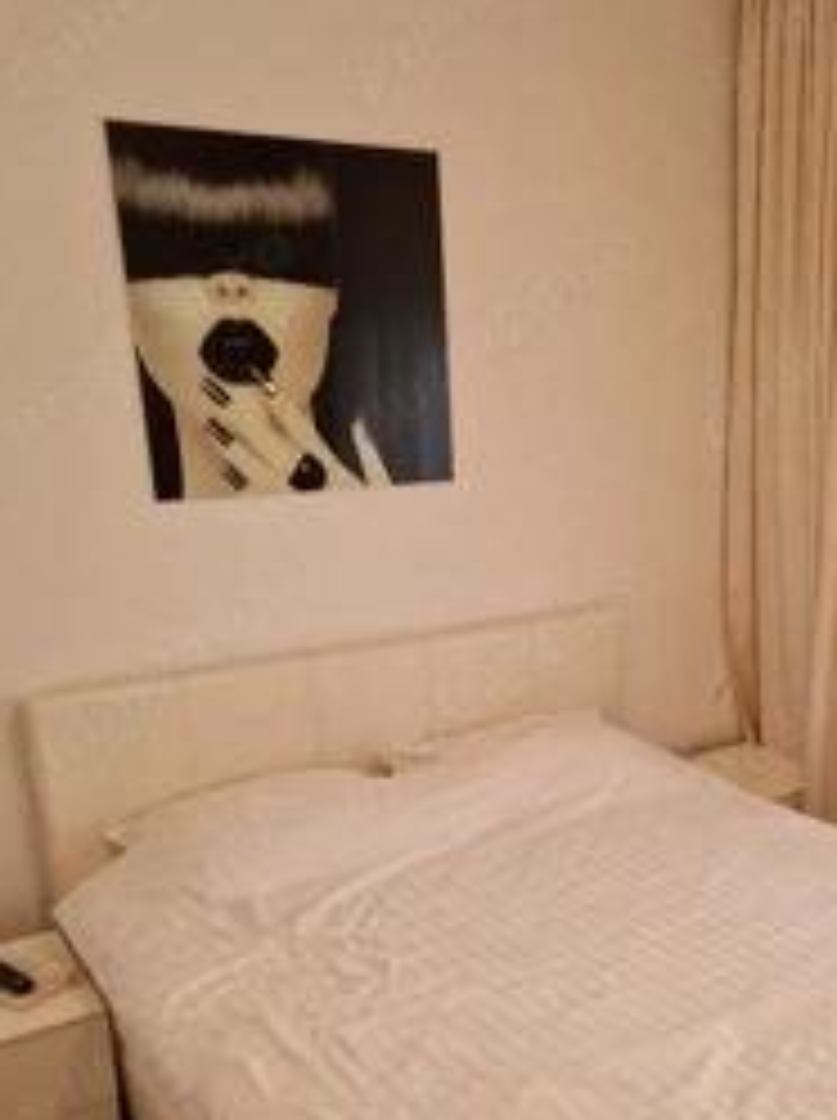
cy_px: 742
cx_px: 585
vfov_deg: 49.4
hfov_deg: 38.0
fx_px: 1196
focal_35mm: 37
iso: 160
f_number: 1.8
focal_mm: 5.4
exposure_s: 1/100
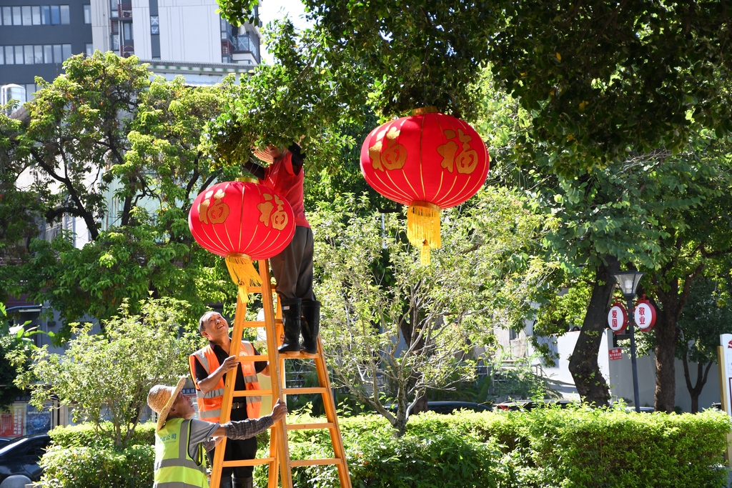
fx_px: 1830
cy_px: 244
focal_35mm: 90
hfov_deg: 22.6
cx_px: 366
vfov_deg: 15.2
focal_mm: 60
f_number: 5
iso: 200
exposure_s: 1/250
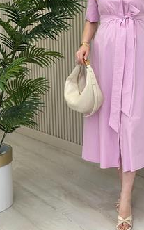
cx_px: 129
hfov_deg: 15.7
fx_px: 515
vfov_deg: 24.9
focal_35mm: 82
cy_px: 53
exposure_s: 1/349
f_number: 1.78
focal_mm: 6.86
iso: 80
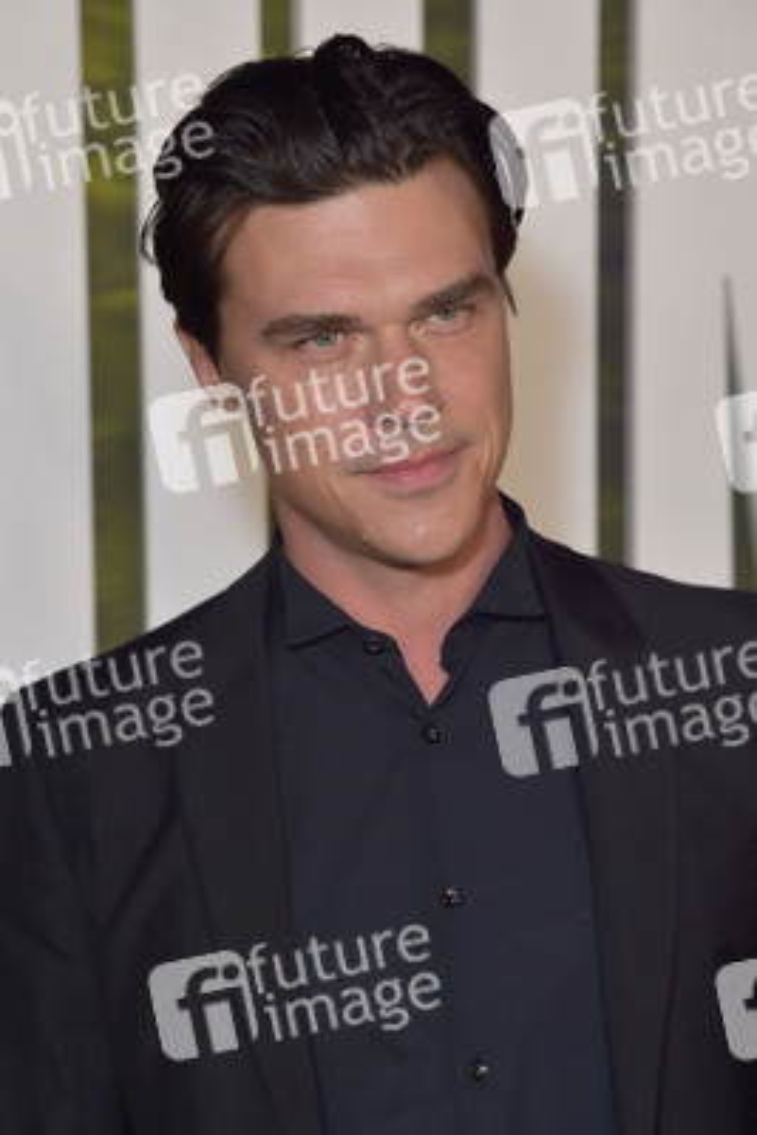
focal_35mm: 105
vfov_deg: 19.4
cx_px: 378
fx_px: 3309
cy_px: 568
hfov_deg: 13.1
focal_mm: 105
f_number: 6.3
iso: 800
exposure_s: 1/200
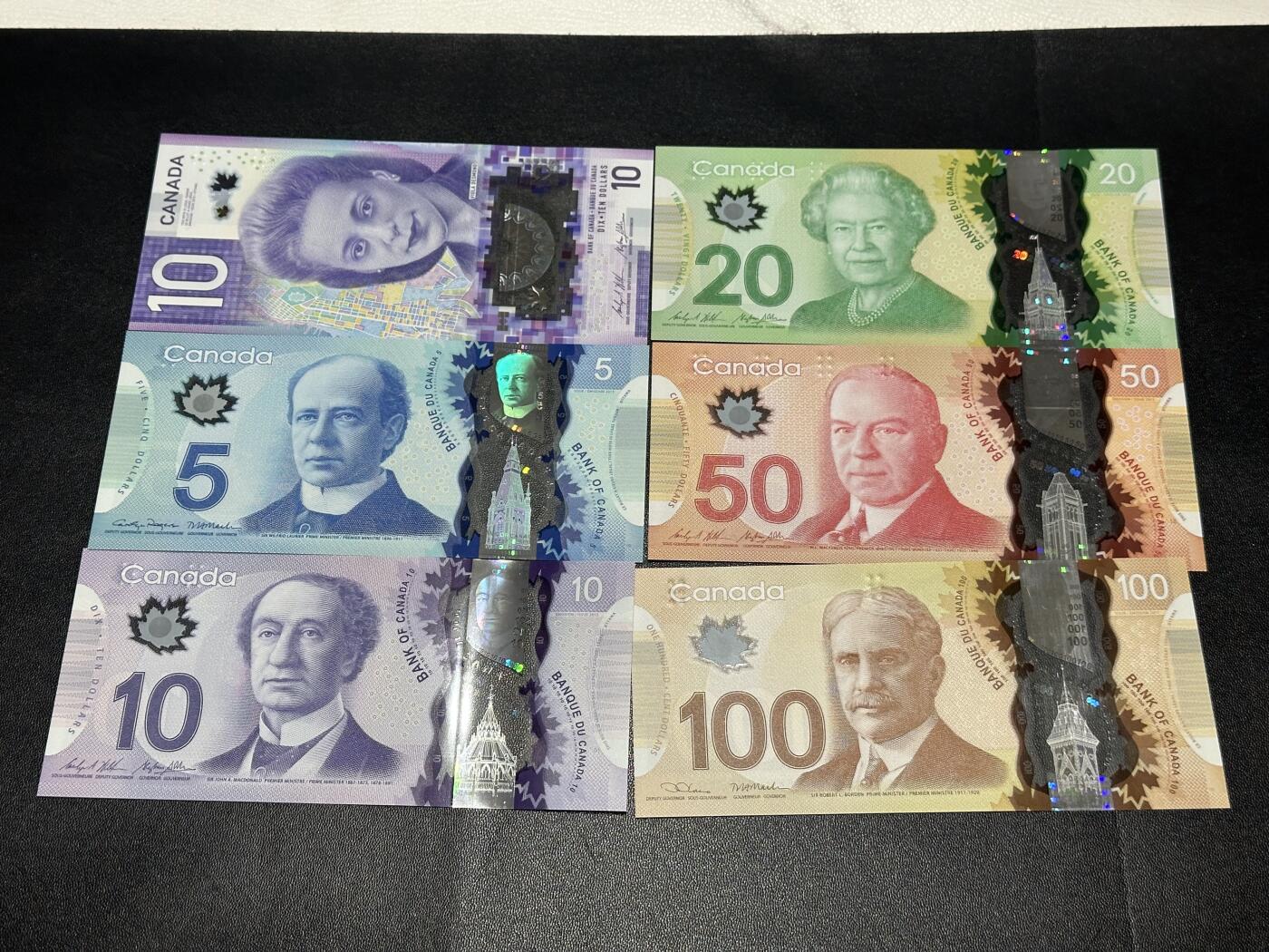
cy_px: 476
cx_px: 634
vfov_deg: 30.3
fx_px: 1760
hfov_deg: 39.7
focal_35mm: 48
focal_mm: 6.86
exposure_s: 1/50
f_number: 1.78
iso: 100
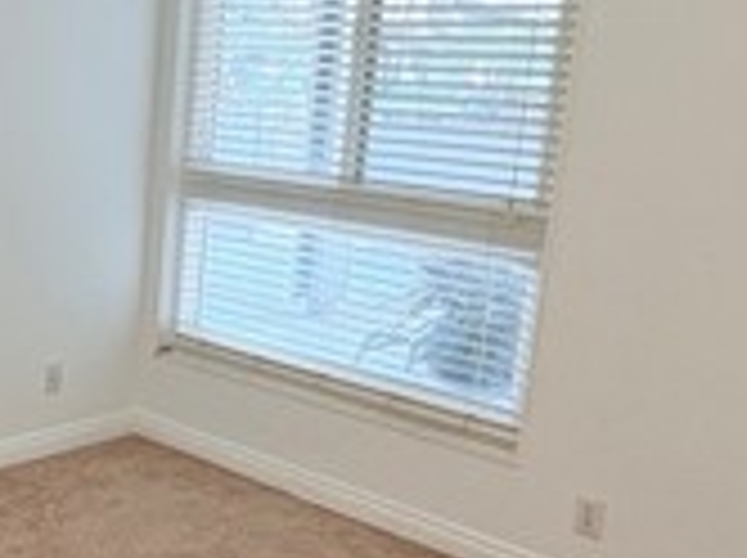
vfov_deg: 27.0
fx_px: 1164
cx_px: -112
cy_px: 274
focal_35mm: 54
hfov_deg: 30.9
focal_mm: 2.22
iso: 200
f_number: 2.2
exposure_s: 1/60
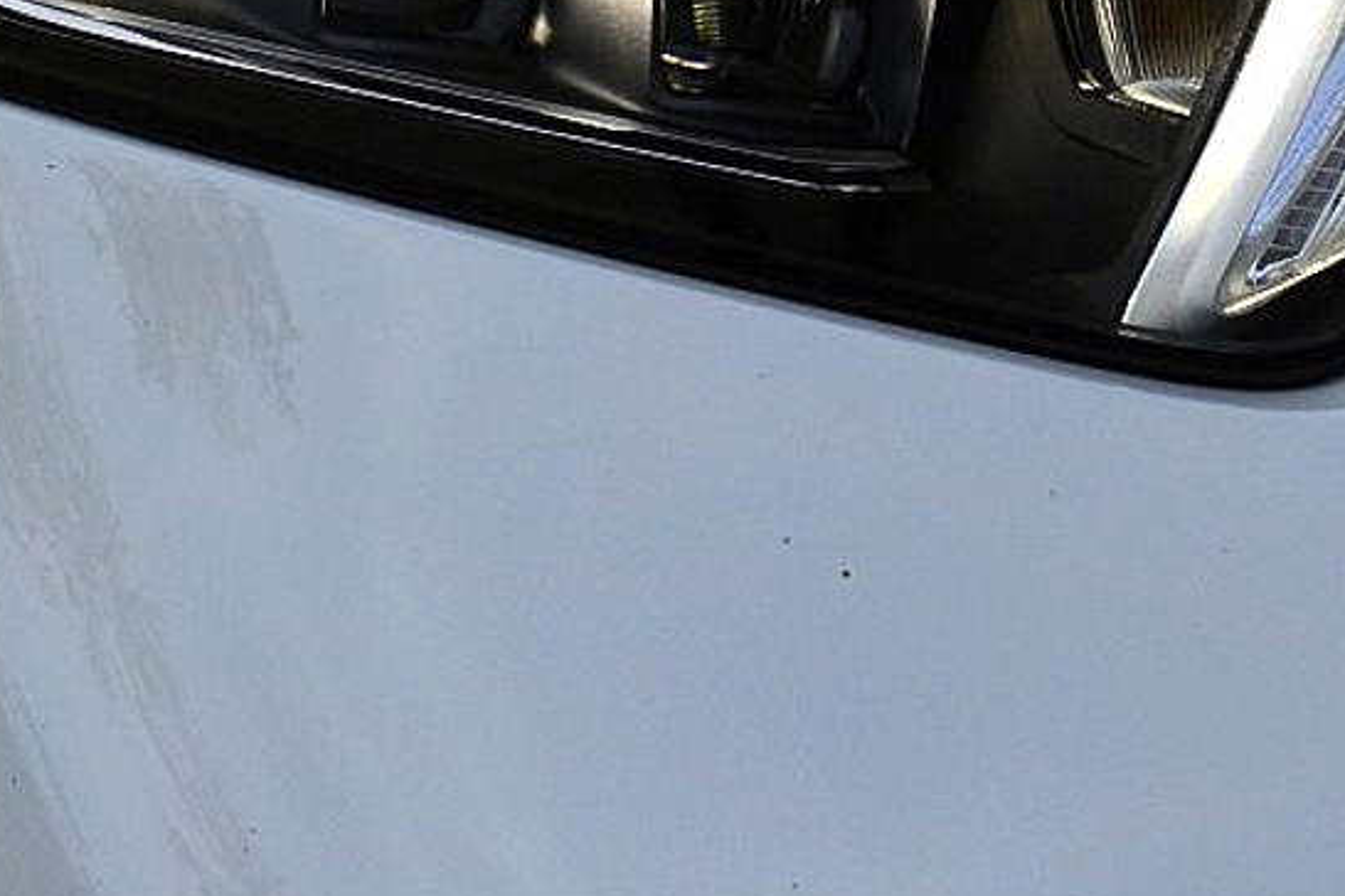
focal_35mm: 253
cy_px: -113
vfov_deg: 5.4
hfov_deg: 8.1
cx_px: 241
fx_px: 9452
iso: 400
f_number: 10
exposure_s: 1/320
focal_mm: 48
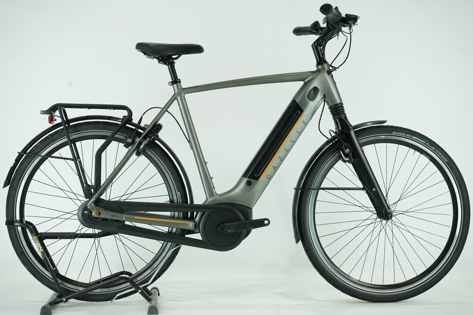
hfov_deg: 31.0
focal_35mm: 65
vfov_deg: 20.9
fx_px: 854
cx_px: 236
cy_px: 158
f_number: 8
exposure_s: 1/200
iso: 2500
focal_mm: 65
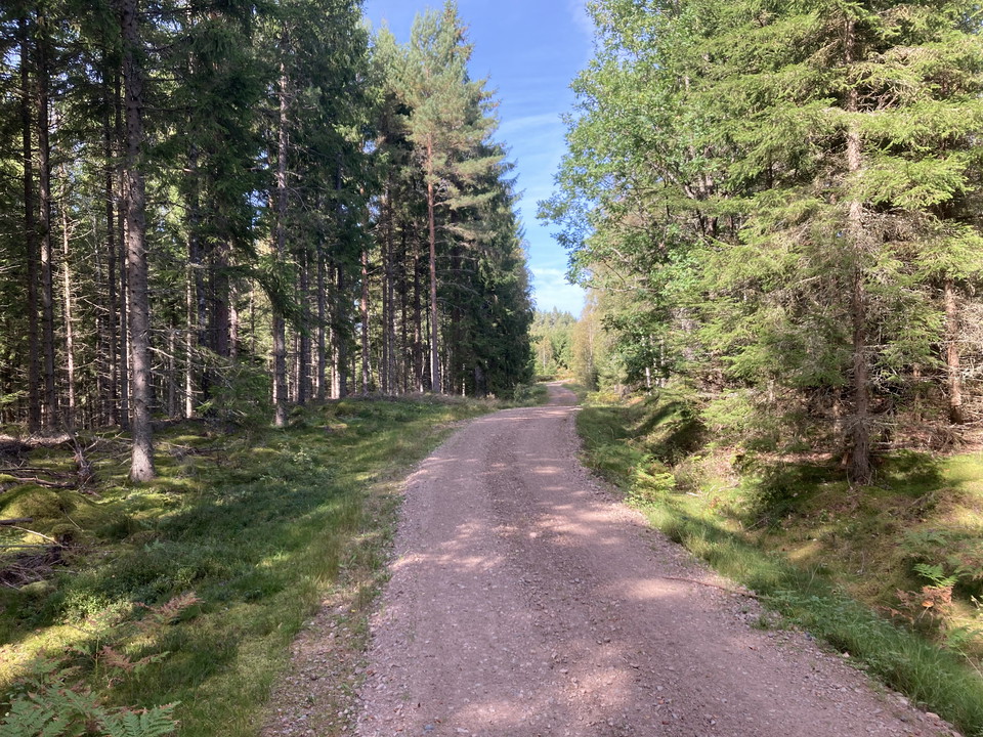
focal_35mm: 28
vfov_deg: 49.7
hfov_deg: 63.4
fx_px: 795
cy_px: 368
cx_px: 492
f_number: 1.8
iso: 20
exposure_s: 1/222
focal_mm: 3.99
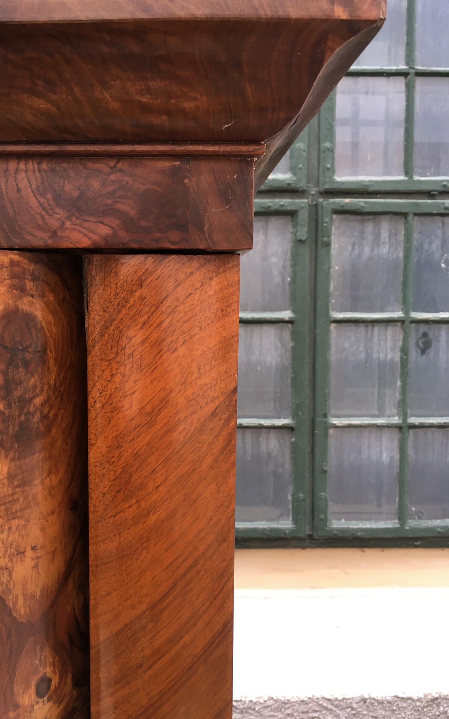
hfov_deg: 40.5
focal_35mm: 31
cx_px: 184
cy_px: 357
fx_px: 607
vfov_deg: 61.2
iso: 32
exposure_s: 1/50
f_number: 2.2
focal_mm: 4.15
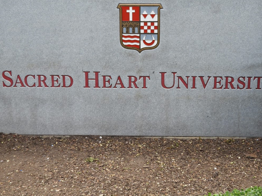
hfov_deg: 37.4
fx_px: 386
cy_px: 77
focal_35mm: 51
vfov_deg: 28.5
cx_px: 147
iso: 100
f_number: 3.8
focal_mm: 6.3
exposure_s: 1/320
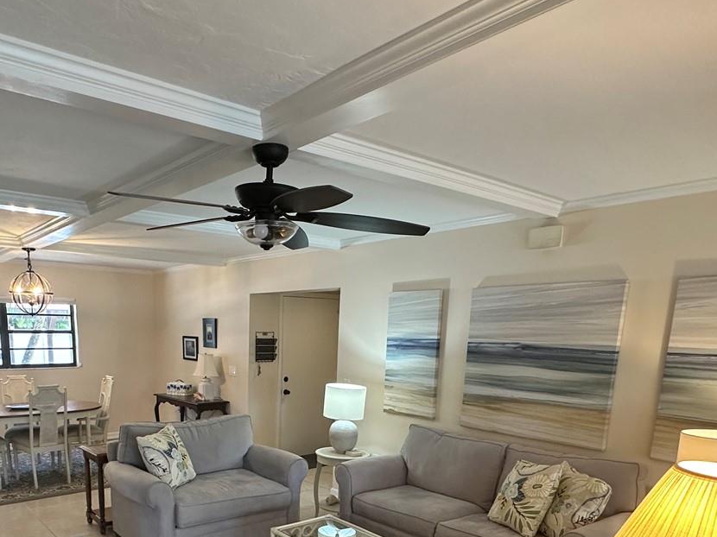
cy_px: 440
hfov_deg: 64.3
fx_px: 559
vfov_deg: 48.1
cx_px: 263
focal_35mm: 27
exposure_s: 1/120
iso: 320
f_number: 2.2
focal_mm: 2.22
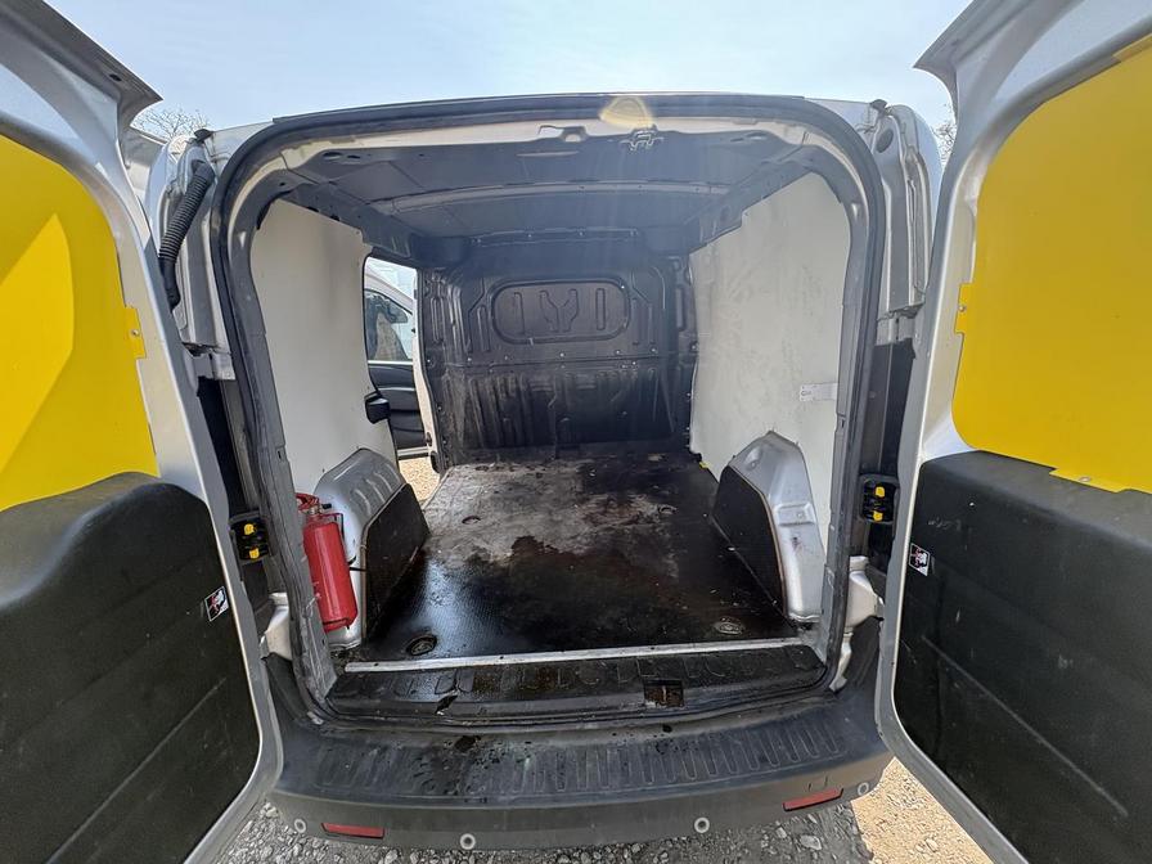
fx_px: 466
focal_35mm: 14
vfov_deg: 85.7
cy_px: 432
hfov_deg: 102.1
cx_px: 576
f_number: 2.2
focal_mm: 2.22
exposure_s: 1/286
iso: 64
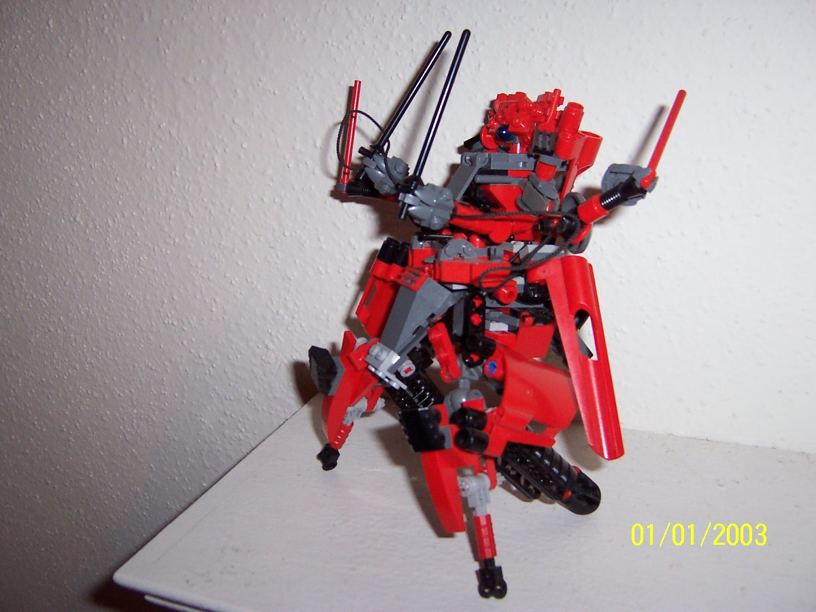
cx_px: 408
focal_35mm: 36
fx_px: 849
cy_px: 306
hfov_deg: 51.4
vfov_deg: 39.7
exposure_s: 1/60
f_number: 2.8
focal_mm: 5.6
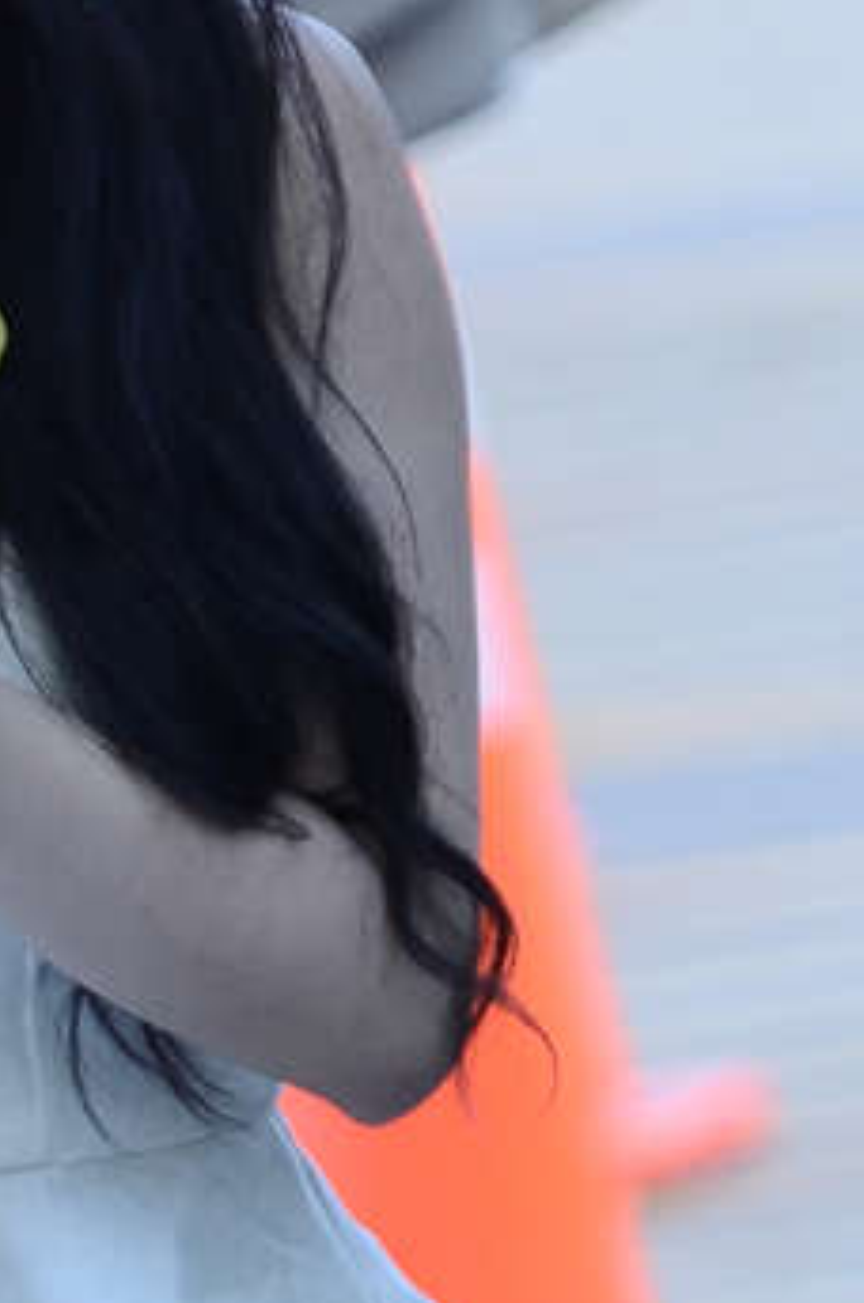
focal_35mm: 1067
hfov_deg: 1.3
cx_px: -553
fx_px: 38551
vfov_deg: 1.9
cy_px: 2365
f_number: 2.8
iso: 320
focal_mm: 135
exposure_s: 1/800
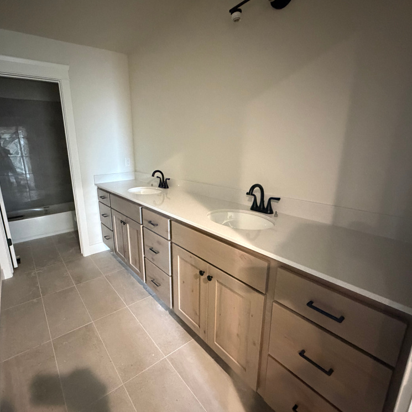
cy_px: 203
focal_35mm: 17
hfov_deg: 83.1
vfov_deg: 84.0
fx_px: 229
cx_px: 169
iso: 1000
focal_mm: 2.22
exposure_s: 1/40
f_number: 2.2
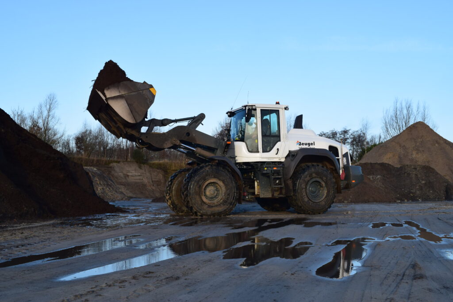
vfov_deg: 34.2
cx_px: 226
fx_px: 491
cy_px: 151
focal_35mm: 39
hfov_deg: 49.5
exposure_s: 1/320
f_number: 10
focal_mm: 26
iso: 400
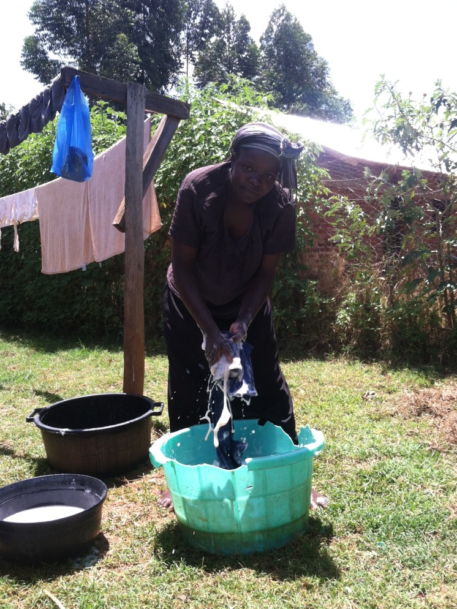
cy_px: 309
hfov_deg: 39.7
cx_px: 226
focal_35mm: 36
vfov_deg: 51.3
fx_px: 633
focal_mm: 3.85
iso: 80
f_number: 2.8
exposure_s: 1/385
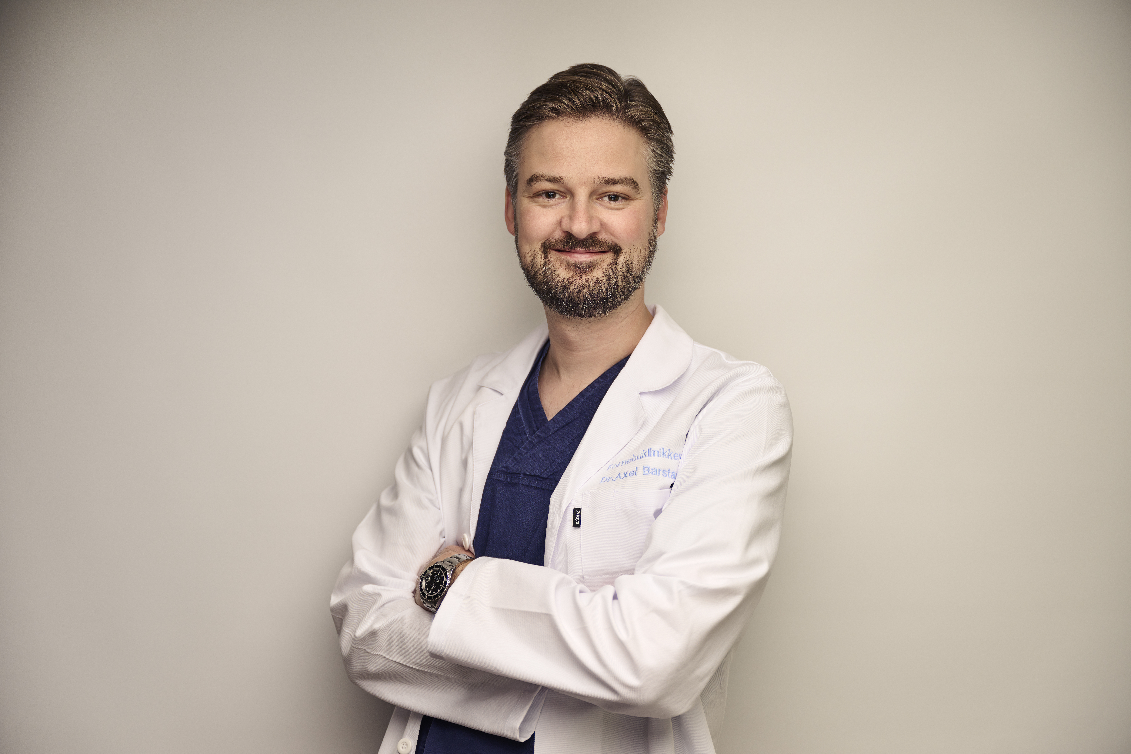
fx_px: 1728
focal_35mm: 55
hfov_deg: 36.2
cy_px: 377
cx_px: 566
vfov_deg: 24.6
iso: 125
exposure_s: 1/160
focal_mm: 55
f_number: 2.8
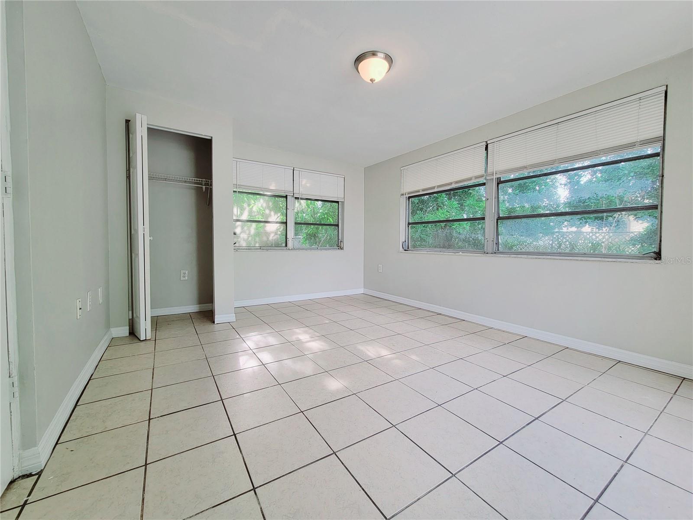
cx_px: 346
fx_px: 260
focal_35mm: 13
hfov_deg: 106.2
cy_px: 260
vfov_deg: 89.9
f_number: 2.2
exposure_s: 1/60.2
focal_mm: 2.2
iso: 50
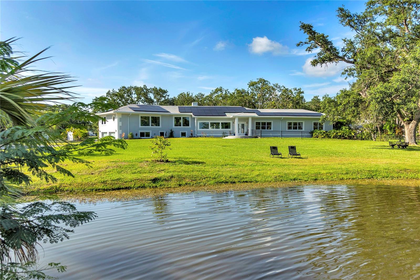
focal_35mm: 27
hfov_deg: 67.4
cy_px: 140
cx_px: 210
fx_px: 315
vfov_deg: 47.9
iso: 100
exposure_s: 1/800
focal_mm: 18
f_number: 4
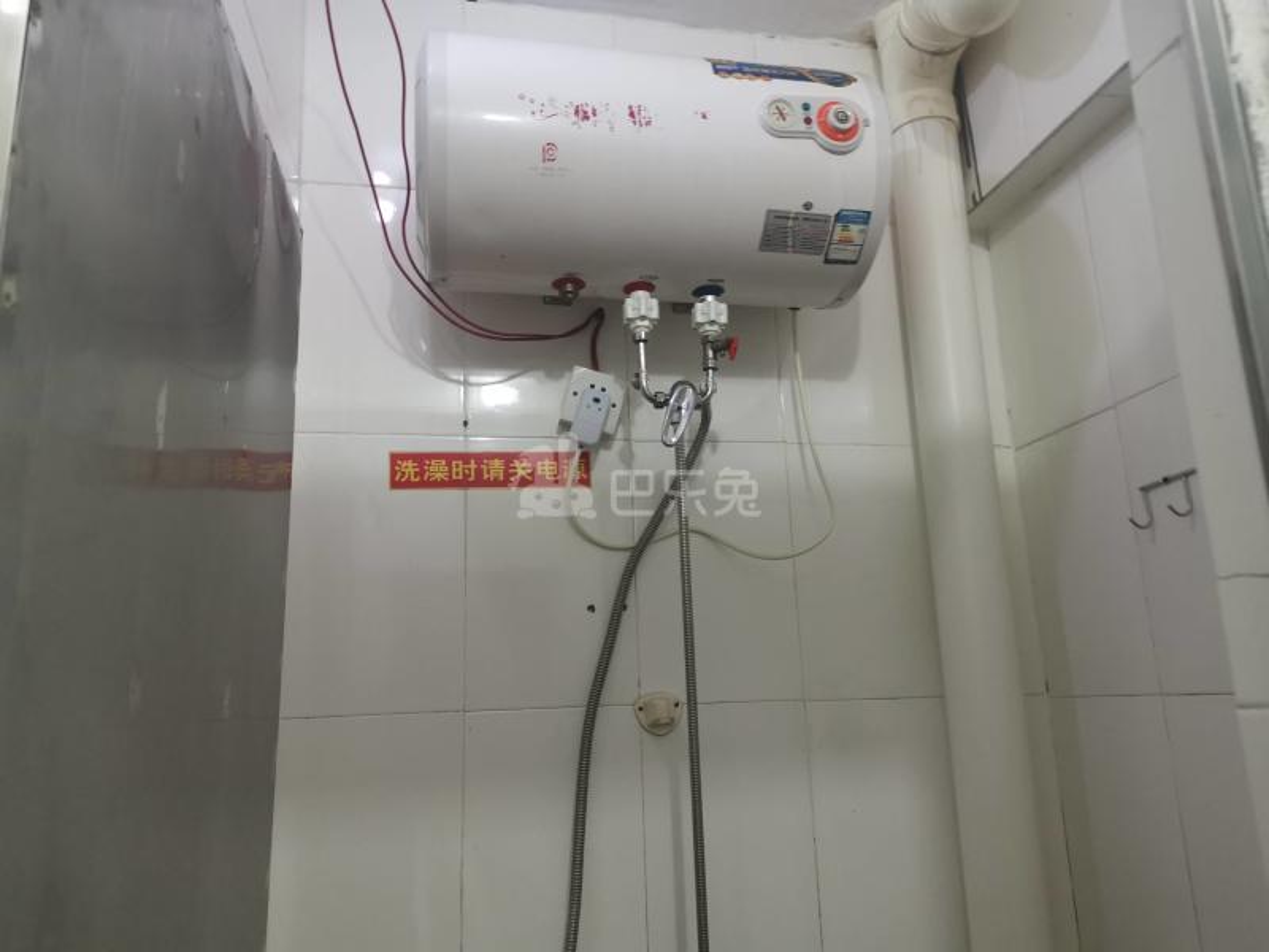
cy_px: 476
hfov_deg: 65.3
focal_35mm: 27
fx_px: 990
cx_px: 634
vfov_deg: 51.4
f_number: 1.8
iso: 250
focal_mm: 5.58
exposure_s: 1/50
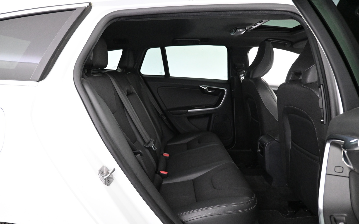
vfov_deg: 49.3
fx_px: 245
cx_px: 179
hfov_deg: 72.5
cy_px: 120
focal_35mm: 25
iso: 4000
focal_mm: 16
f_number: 3.5
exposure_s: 1/40
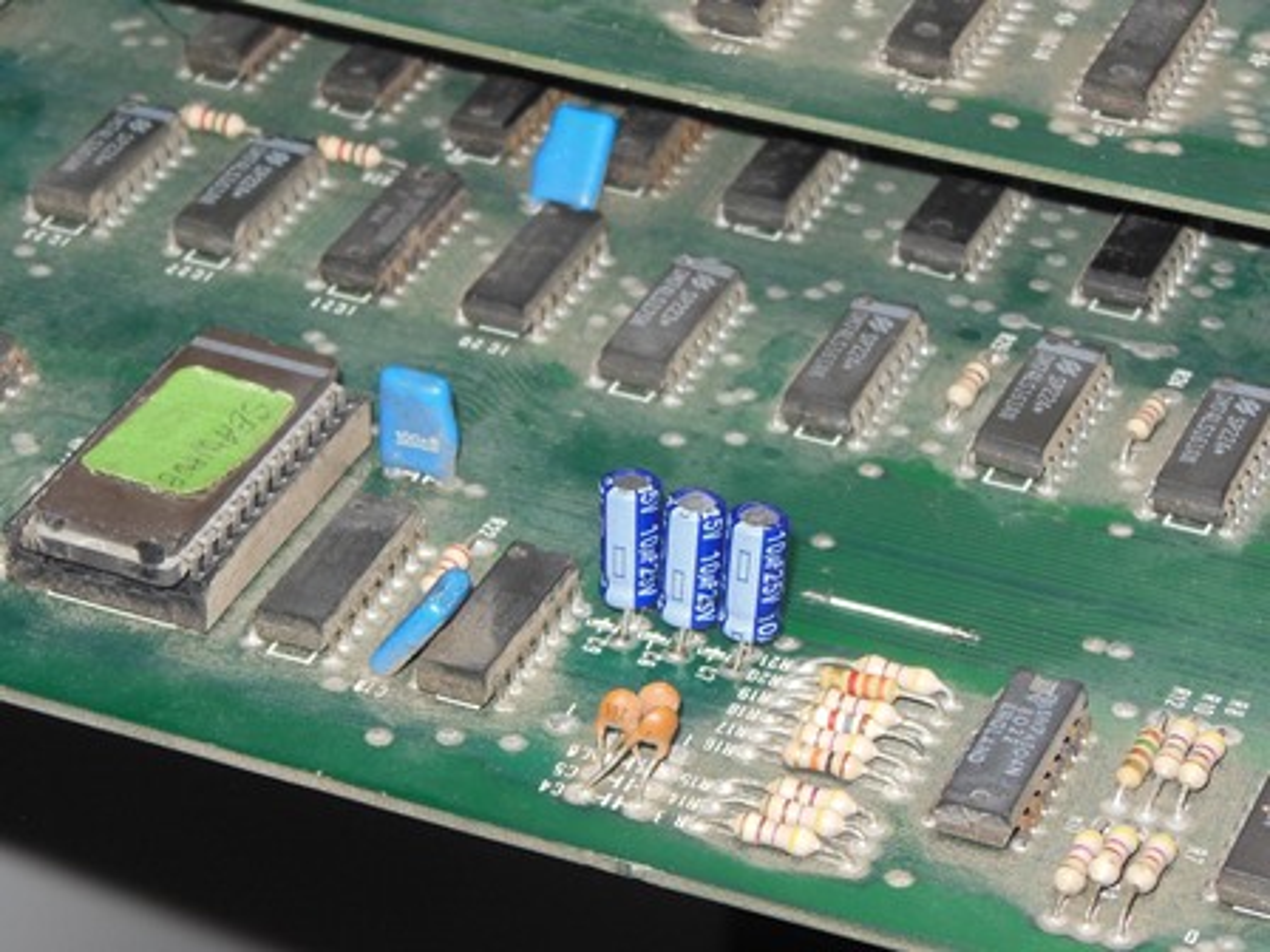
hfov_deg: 25.7
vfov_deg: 19.4
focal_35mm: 76
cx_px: 635
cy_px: 476
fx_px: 2788
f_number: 4.4
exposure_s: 1/60
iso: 200
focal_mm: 13.6
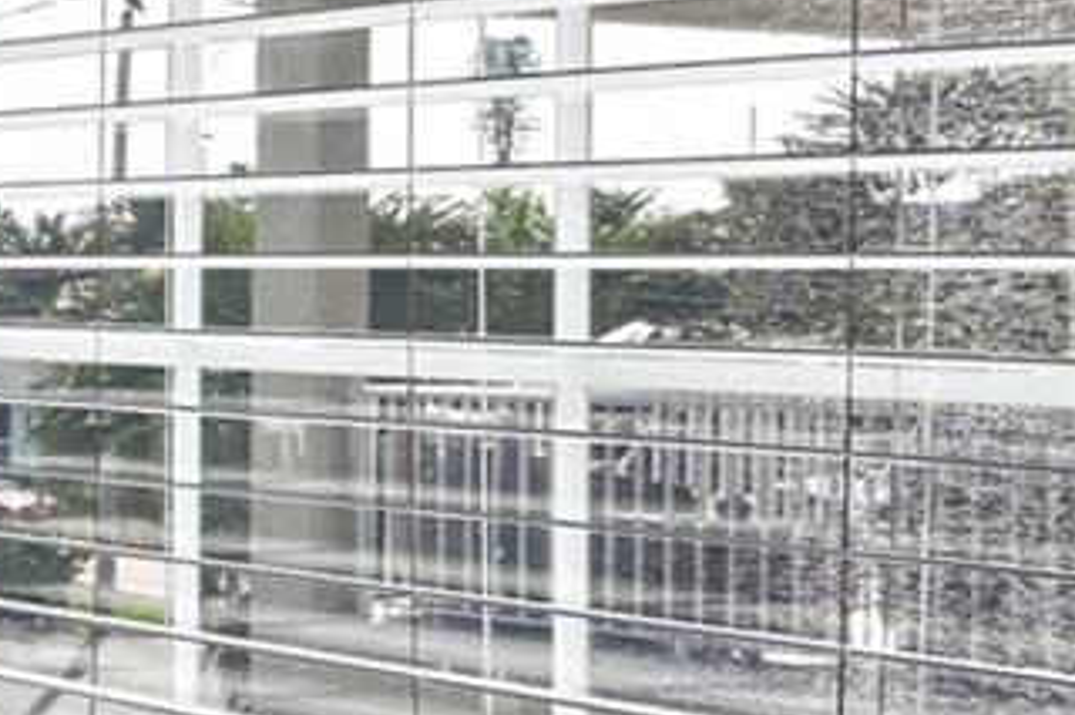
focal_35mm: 80
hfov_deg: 17.4
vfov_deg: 17.0
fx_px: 2388
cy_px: 178
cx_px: -1125
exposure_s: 1/640
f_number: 8
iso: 3200
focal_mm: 16
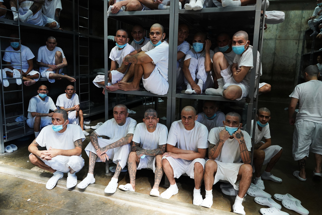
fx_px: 250
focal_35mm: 28
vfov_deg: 46.4
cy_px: 108
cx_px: 161
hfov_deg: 65.5
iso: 2000
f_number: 4
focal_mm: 28
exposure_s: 1/500
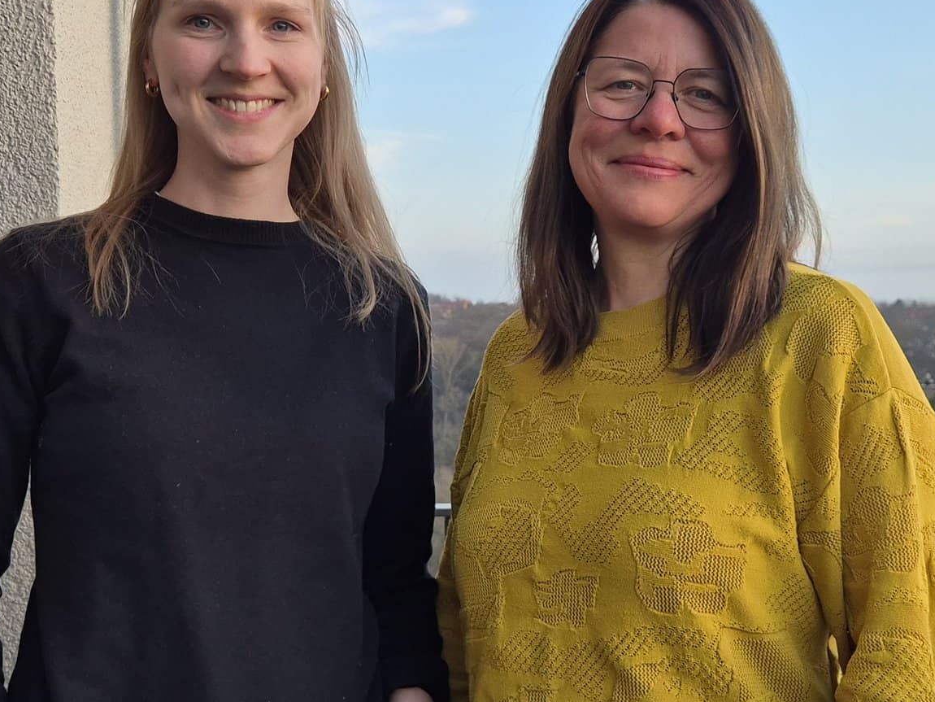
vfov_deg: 27.4
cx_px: 536
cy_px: 438
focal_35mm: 53
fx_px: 1432
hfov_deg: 36.1
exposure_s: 1/180
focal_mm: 5.4
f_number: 1.8
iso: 100
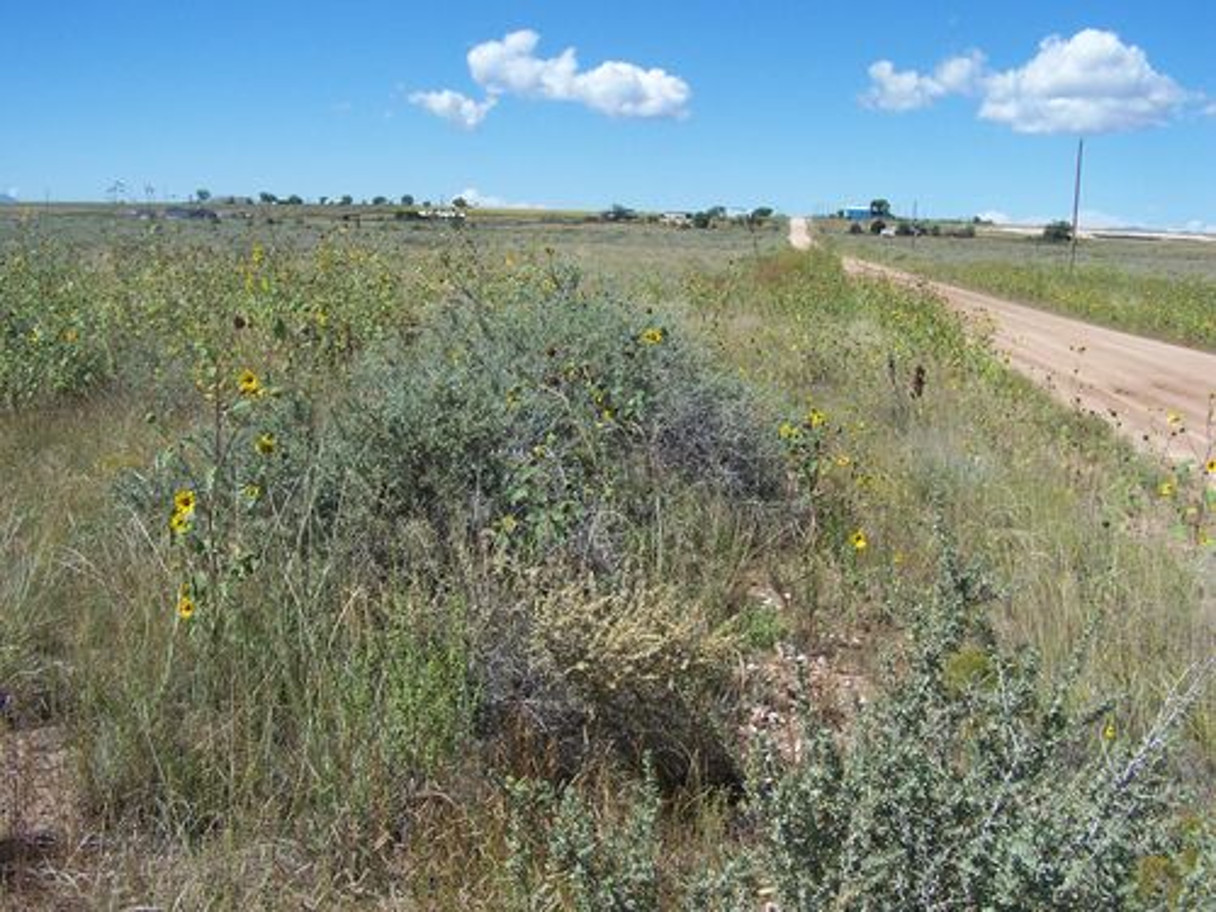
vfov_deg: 37.7
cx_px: 608
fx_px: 1335
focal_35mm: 38
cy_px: 456
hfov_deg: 49.0
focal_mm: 6.3
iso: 80
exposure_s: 1/750
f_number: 4
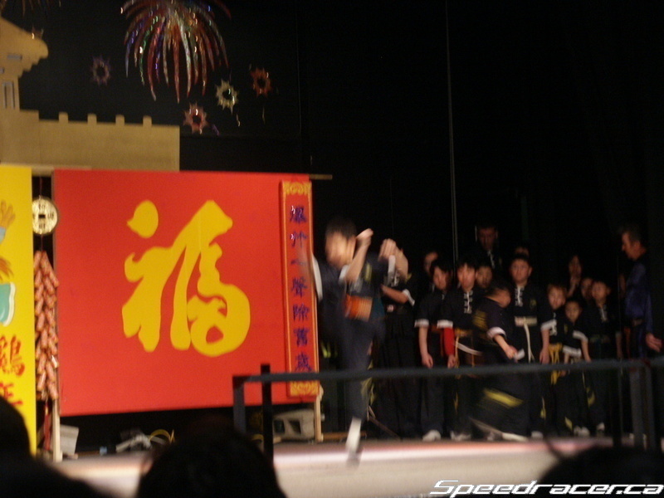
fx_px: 2379
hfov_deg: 15.9
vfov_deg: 12.0
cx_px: 332
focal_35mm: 124
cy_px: 249
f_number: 3.5
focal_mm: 31.46
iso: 200
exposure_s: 1/20
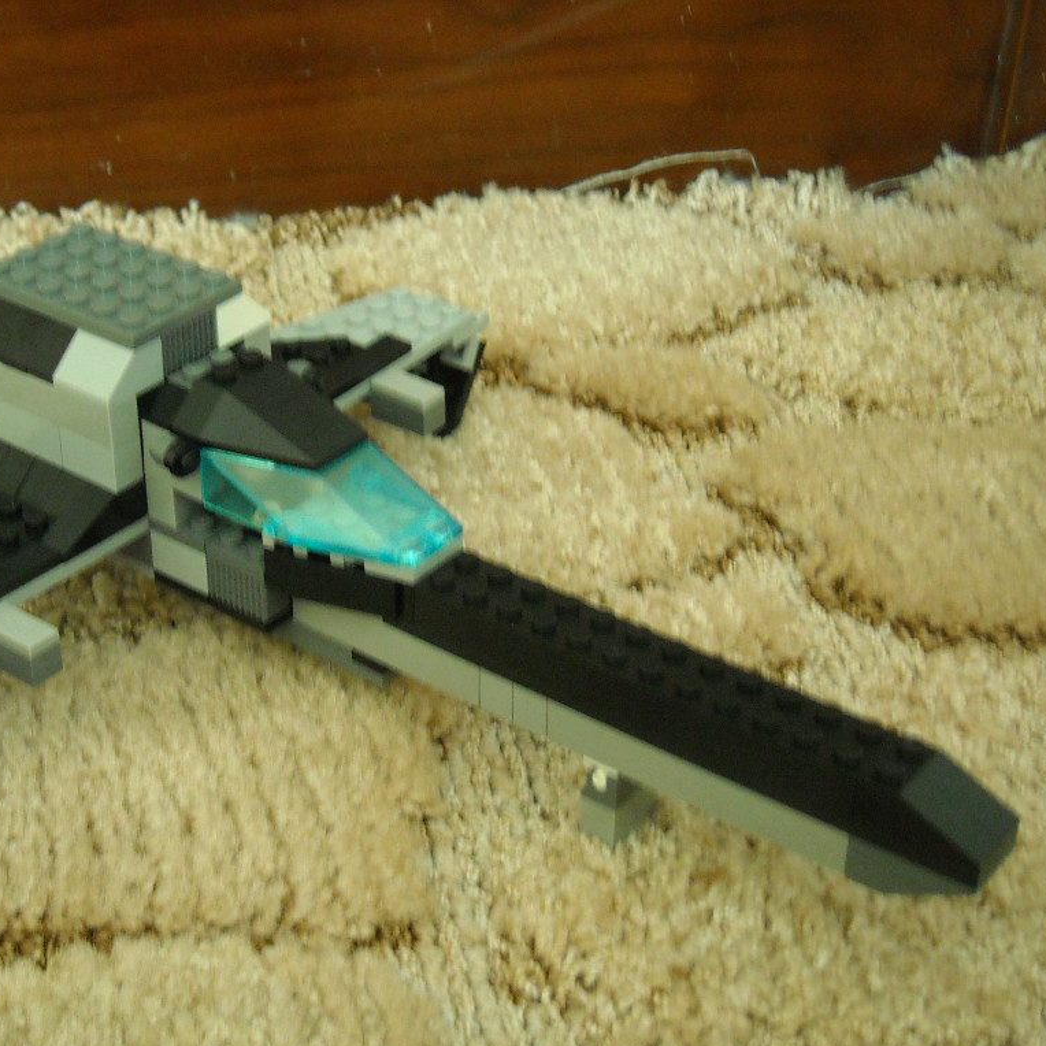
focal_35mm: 64
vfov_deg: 26.9
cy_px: 524
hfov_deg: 26.8
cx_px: 377
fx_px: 2188
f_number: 3.3
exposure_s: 1/12
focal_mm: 8.85
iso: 400
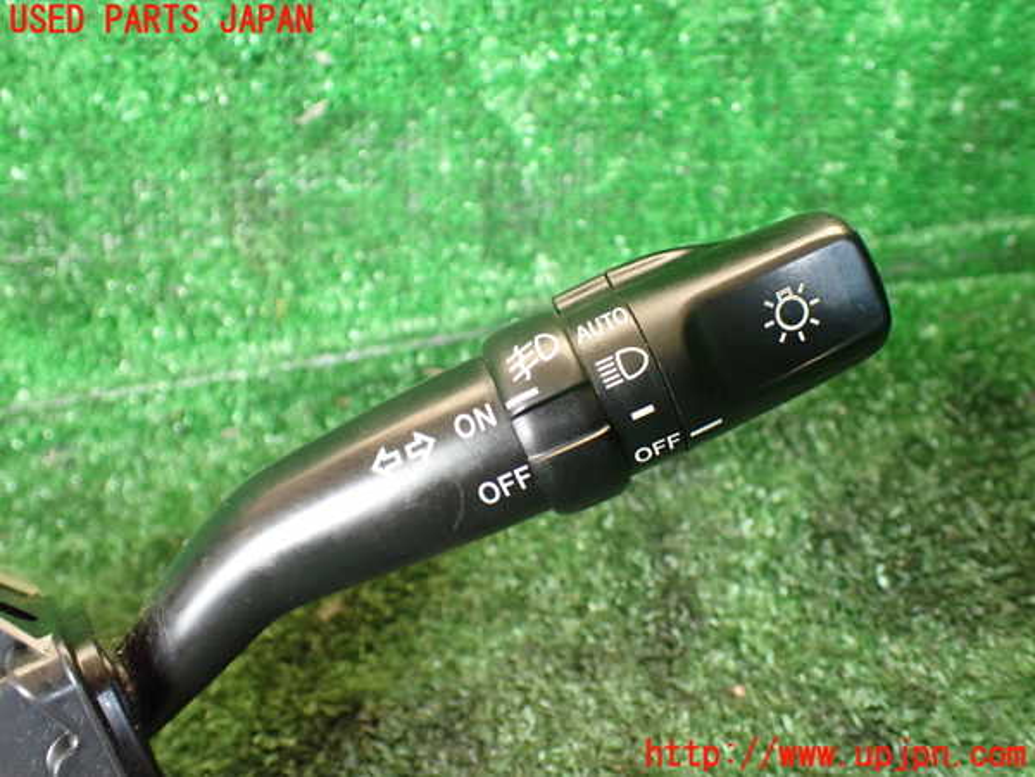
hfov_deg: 60.0
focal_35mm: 30
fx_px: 897
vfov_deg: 46.8
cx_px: 518
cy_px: 388
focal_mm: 5.4
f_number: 2.3
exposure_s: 1/125
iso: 500
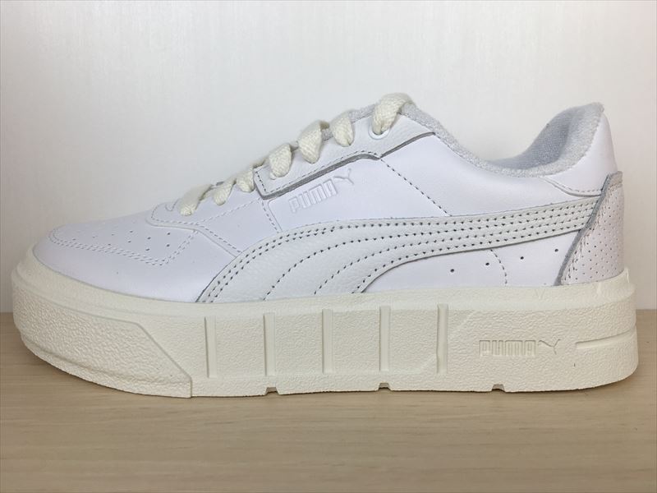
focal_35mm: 29
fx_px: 550
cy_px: 246
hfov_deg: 61.7
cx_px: 328
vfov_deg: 48.2
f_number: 2.2
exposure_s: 1/222
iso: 25
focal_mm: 4.15
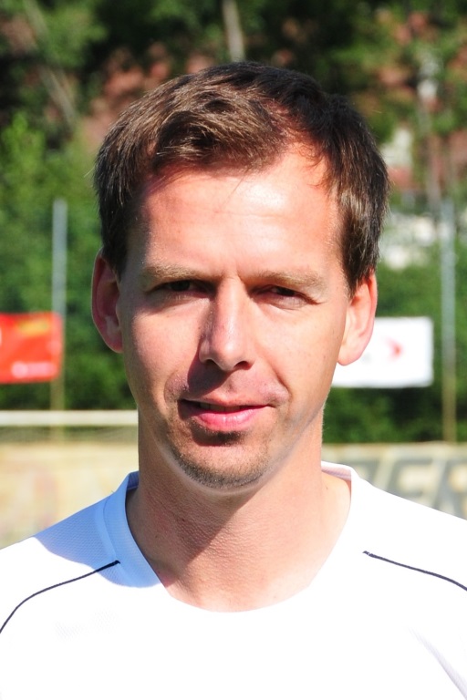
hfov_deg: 13.8
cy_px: 350
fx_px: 1926
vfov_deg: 20.6
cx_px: 234
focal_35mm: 99
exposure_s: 1/640
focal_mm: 66
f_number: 6.3
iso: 250
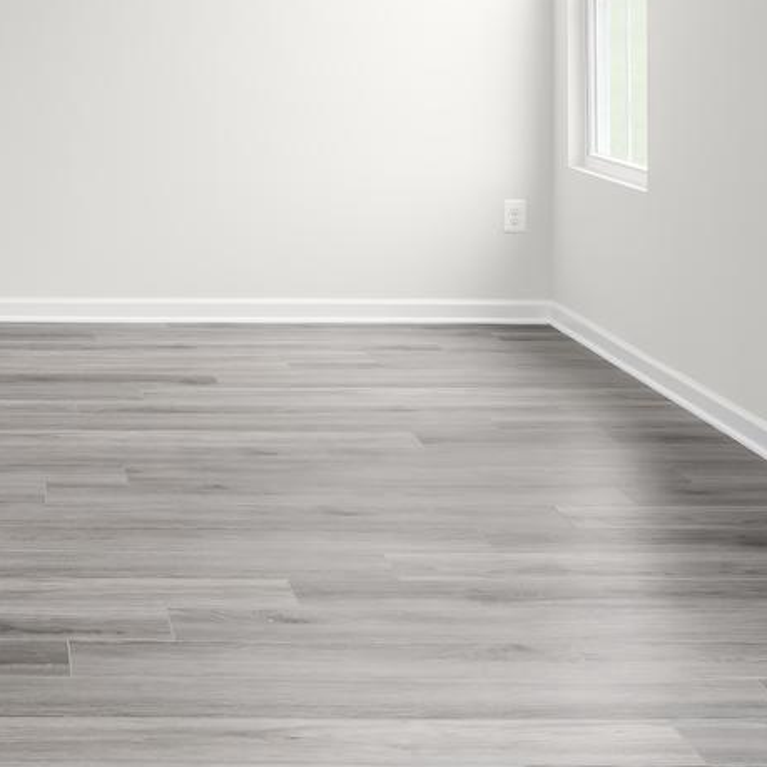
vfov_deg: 23.7
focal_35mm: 72
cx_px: 23
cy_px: 187
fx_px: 1805
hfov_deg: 23.1
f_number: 9
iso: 200
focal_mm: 19
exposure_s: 1/200
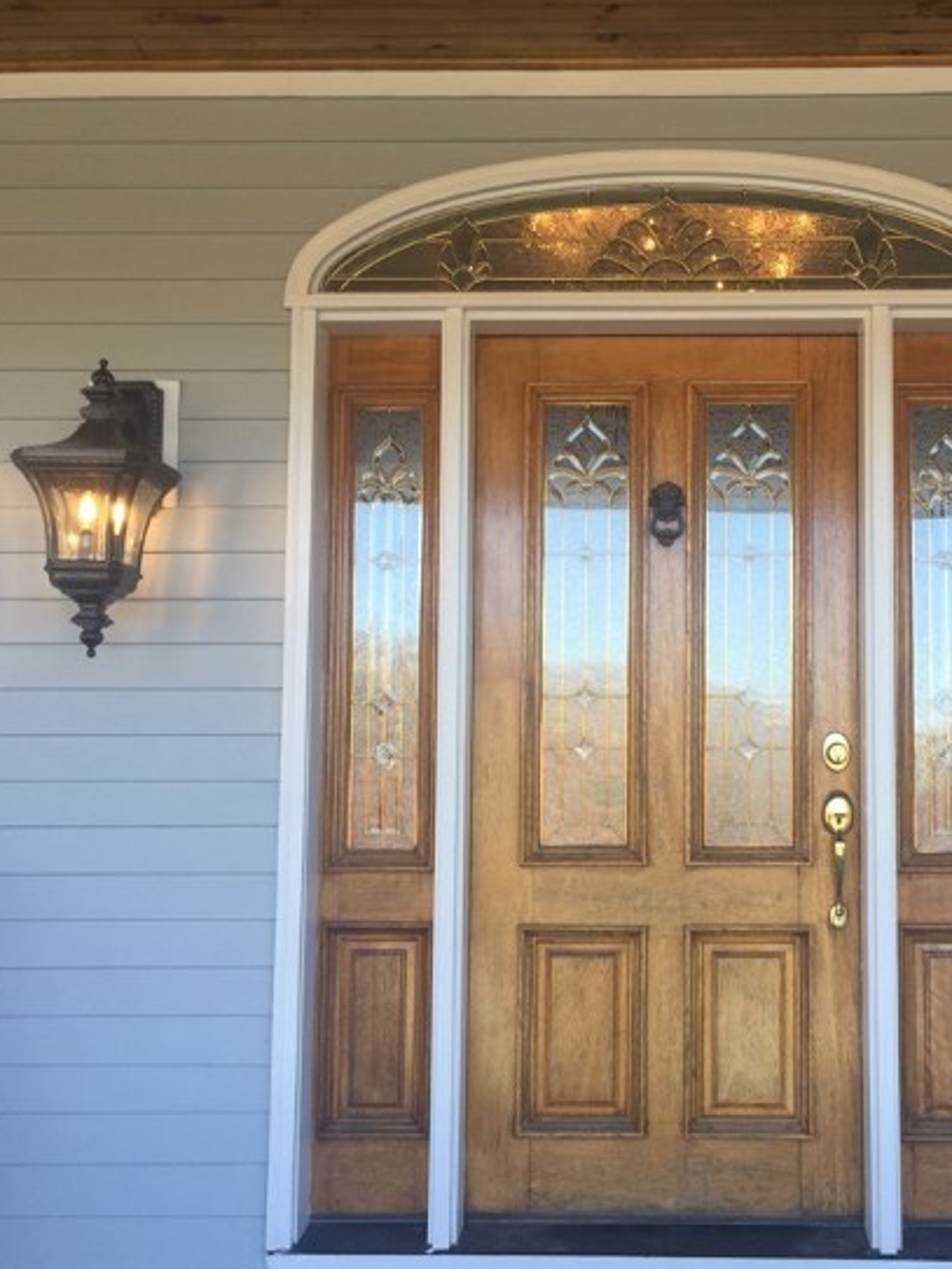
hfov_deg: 34.8
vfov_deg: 45.8
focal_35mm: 41
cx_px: 639
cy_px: 666
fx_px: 1504
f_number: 2.2
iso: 32
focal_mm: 4.15
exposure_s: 1/184
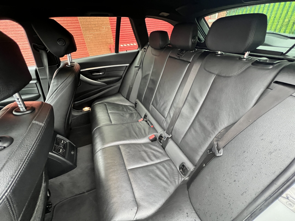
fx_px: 111
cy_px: 110
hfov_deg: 106.2
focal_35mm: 13
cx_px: 148
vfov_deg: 89.9
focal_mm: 1.57
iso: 800
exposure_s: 1/34
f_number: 1.8
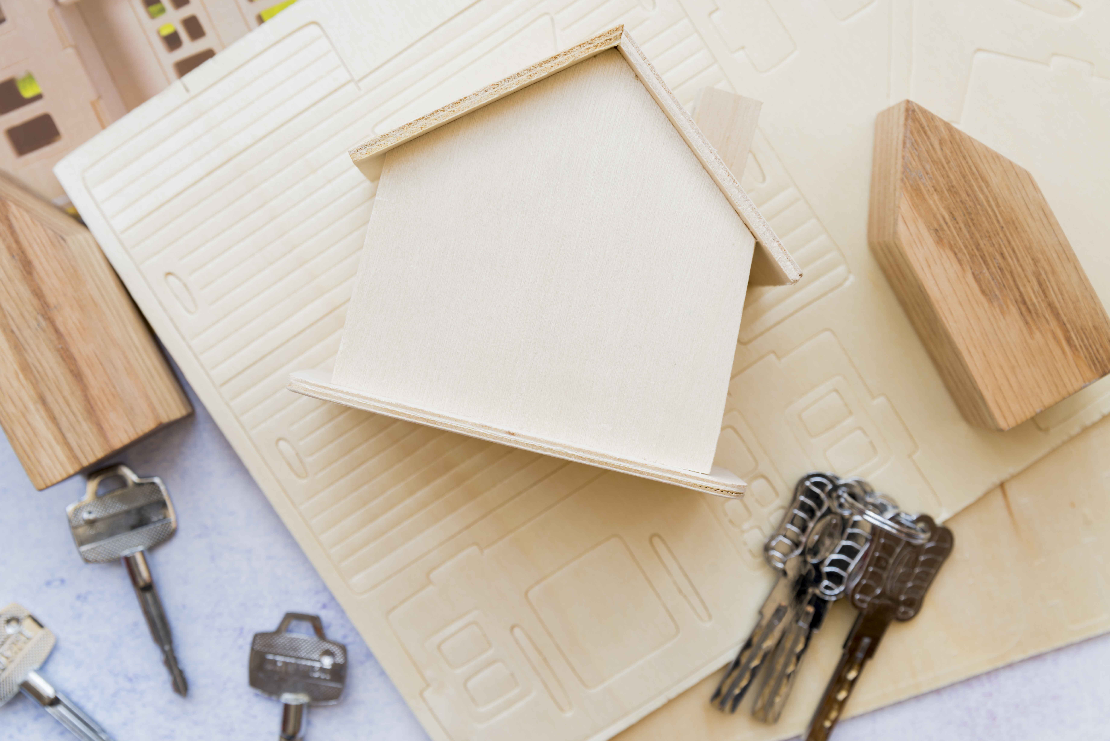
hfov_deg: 36.2
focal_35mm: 55
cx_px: 555
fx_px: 1696
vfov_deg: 24.6
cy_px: 370
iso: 100
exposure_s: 1/4
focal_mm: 55
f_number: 8
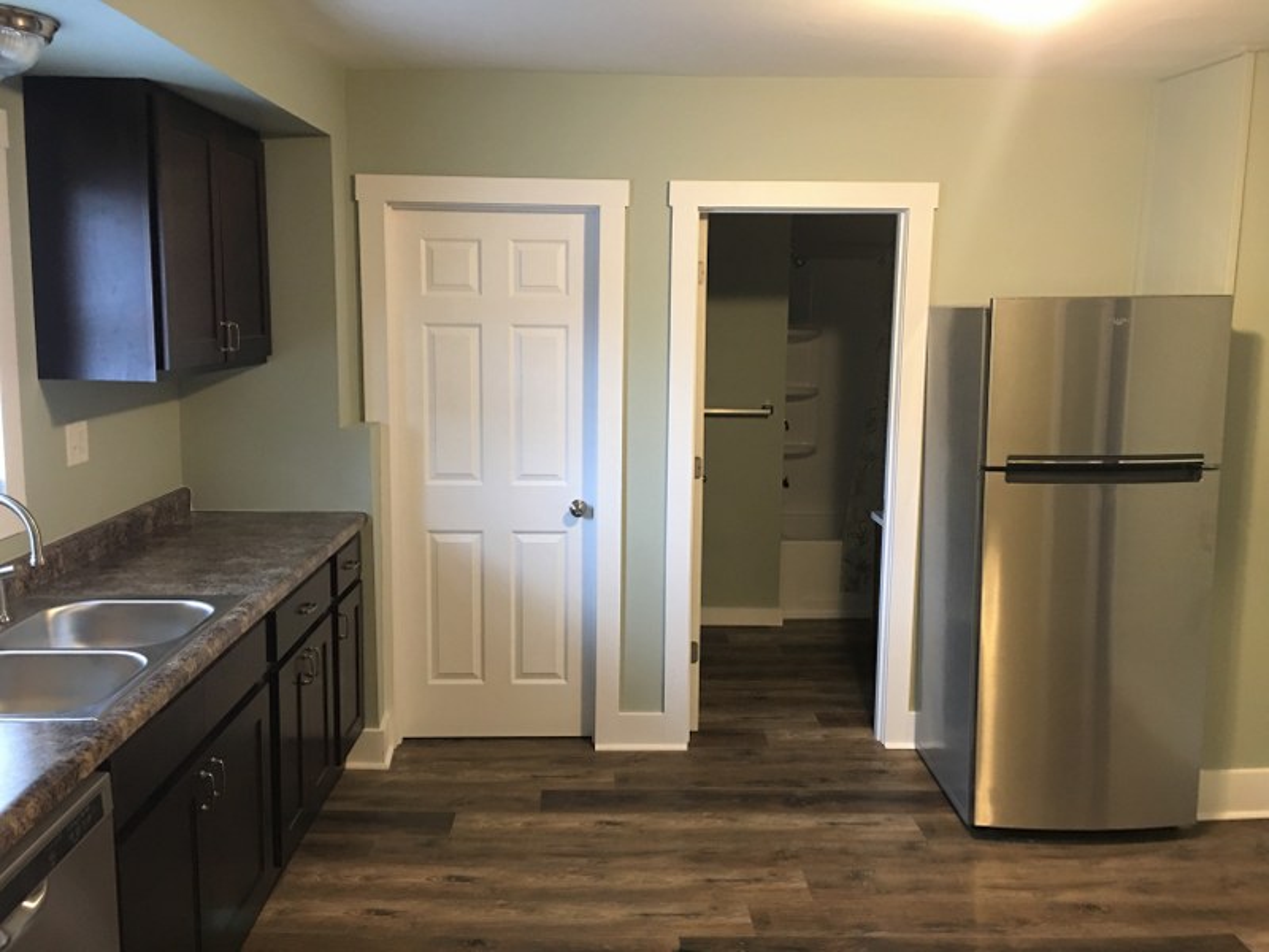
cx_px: 634
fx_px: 1063
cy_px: 476
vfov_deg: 48.2
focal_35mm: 29
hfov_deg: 61.7
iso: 100
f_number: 2.2
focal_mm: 4.15
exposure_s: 1/10
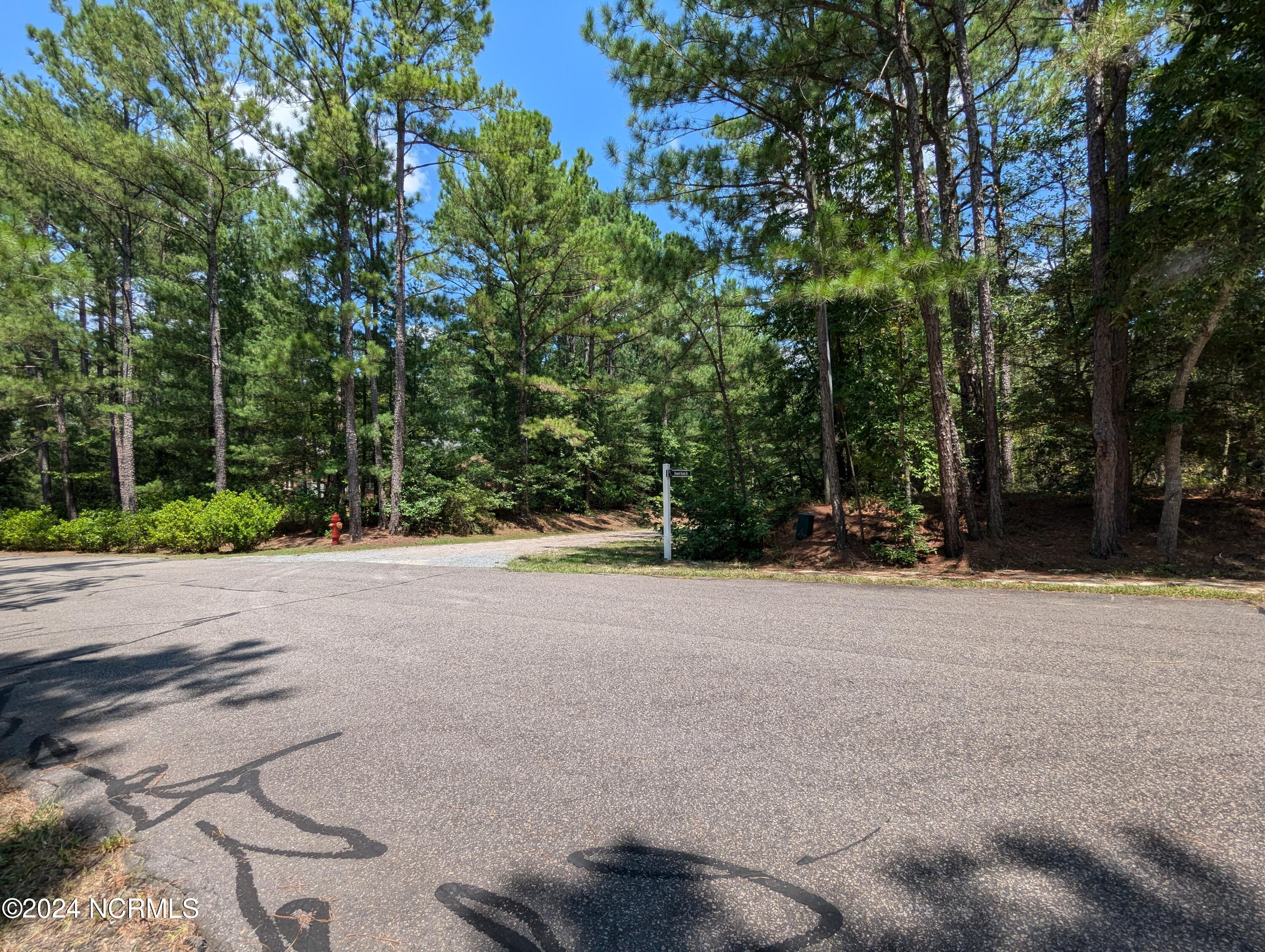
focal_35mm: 16
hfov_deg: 94.4
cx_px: 632
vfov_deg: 78.2
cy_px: 476
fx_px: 585
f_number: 2.2
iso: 48
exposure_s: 1/939
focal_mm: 2.35
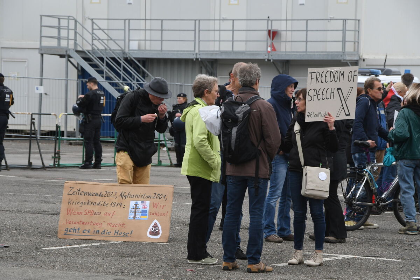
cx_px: 210
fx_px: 1837
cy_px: 140
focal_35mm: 158
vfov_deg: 8.7
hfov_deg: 13.0
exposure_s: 1/250
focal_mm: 105
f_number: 11
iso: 640
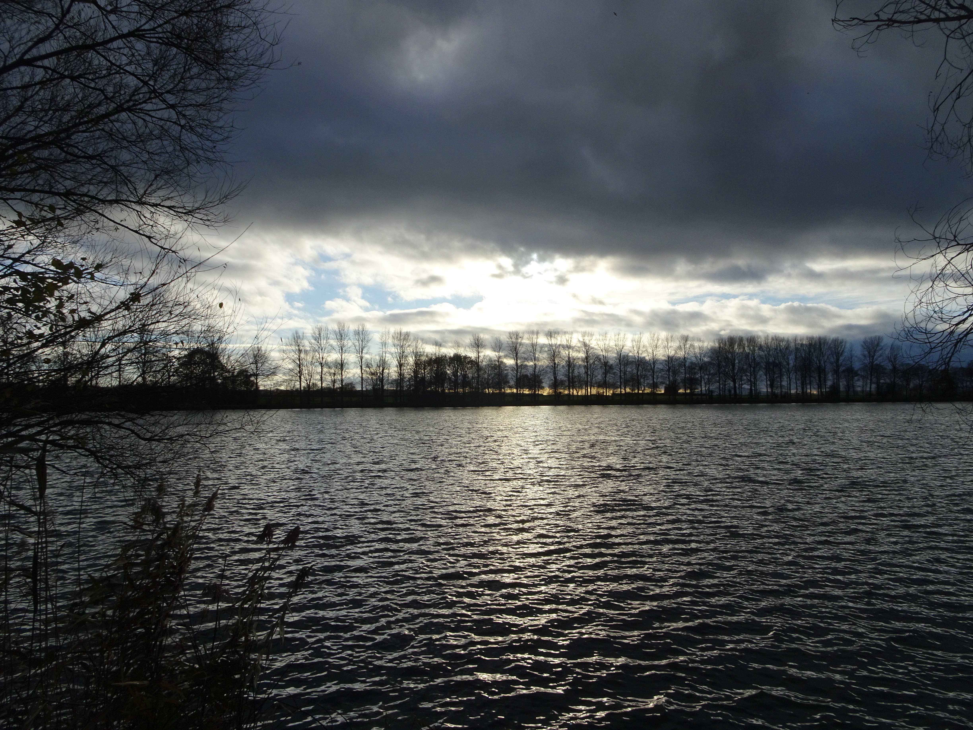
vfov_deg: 56.8
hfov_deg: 71.6
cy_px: 365
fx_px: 675
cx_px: 486
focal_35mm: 24
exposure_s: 1/1600
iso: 80
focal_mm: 4.1
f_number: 3.5
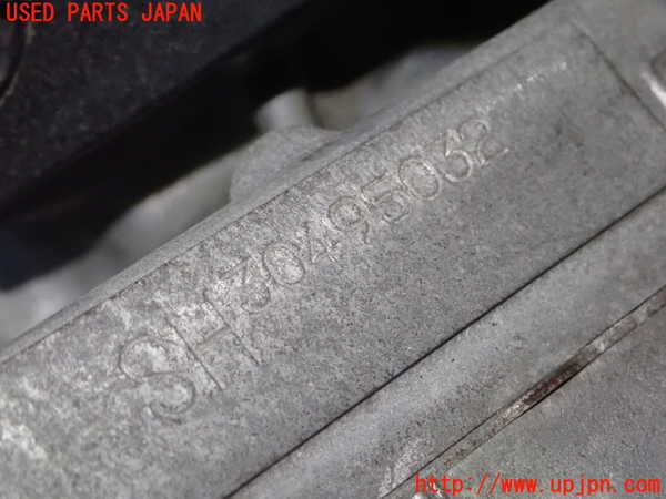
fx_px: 1751
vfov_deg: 16.2
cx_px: 333
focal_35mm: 91
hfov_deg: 21.5
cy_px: 250
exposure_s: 1/40
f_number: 4.7
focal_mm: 16.48
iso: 1600
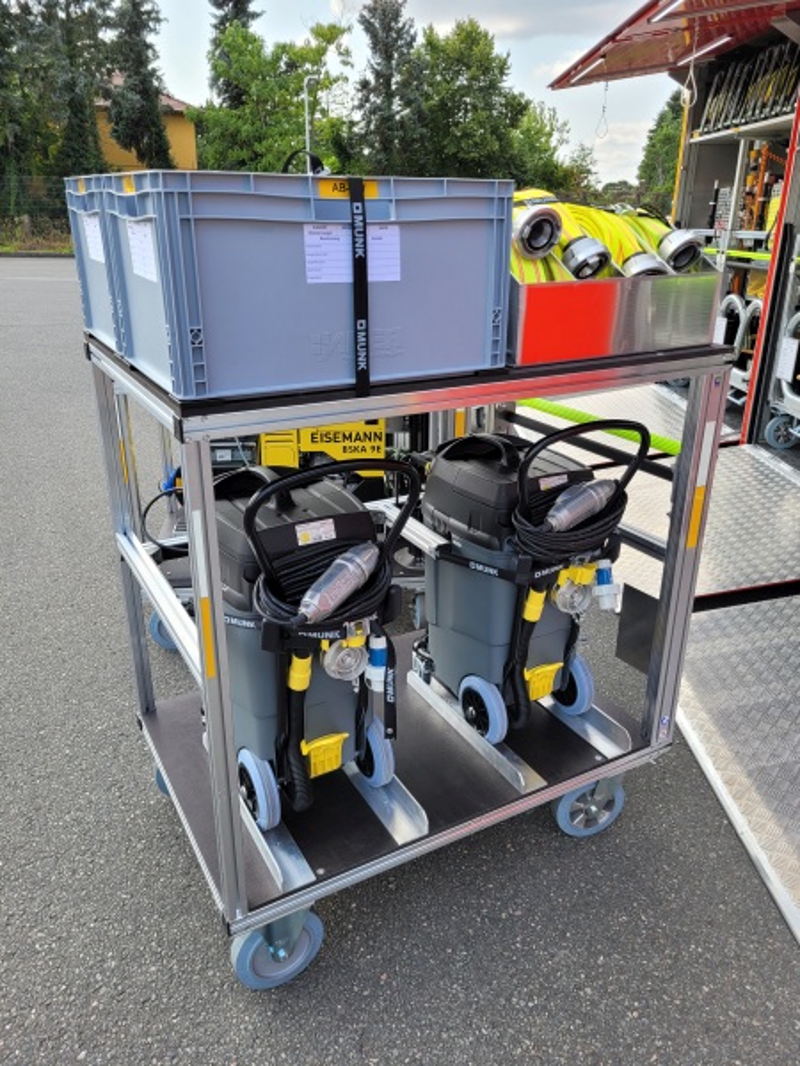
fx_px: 801
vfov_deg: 67.3
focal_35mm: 26
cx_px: 400
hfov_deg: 53.1
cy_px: 533
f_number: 1.8
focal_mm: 5.4
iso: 40
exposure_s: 1/604
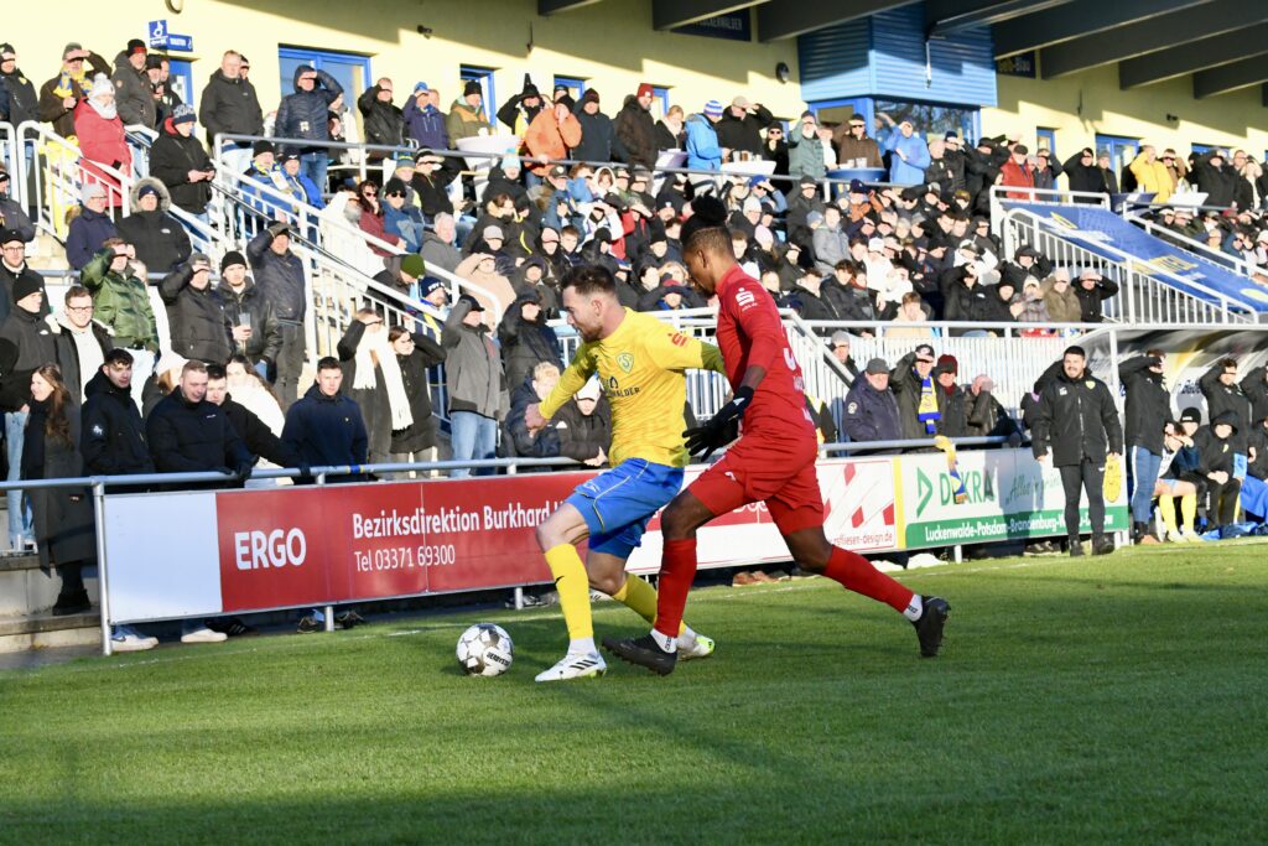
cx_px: 634
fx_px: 3875
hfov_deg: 18.6
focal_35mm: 110
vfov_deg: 12.5
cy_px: 423
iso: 4000
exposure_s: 1/1600
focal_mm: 110
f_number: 10
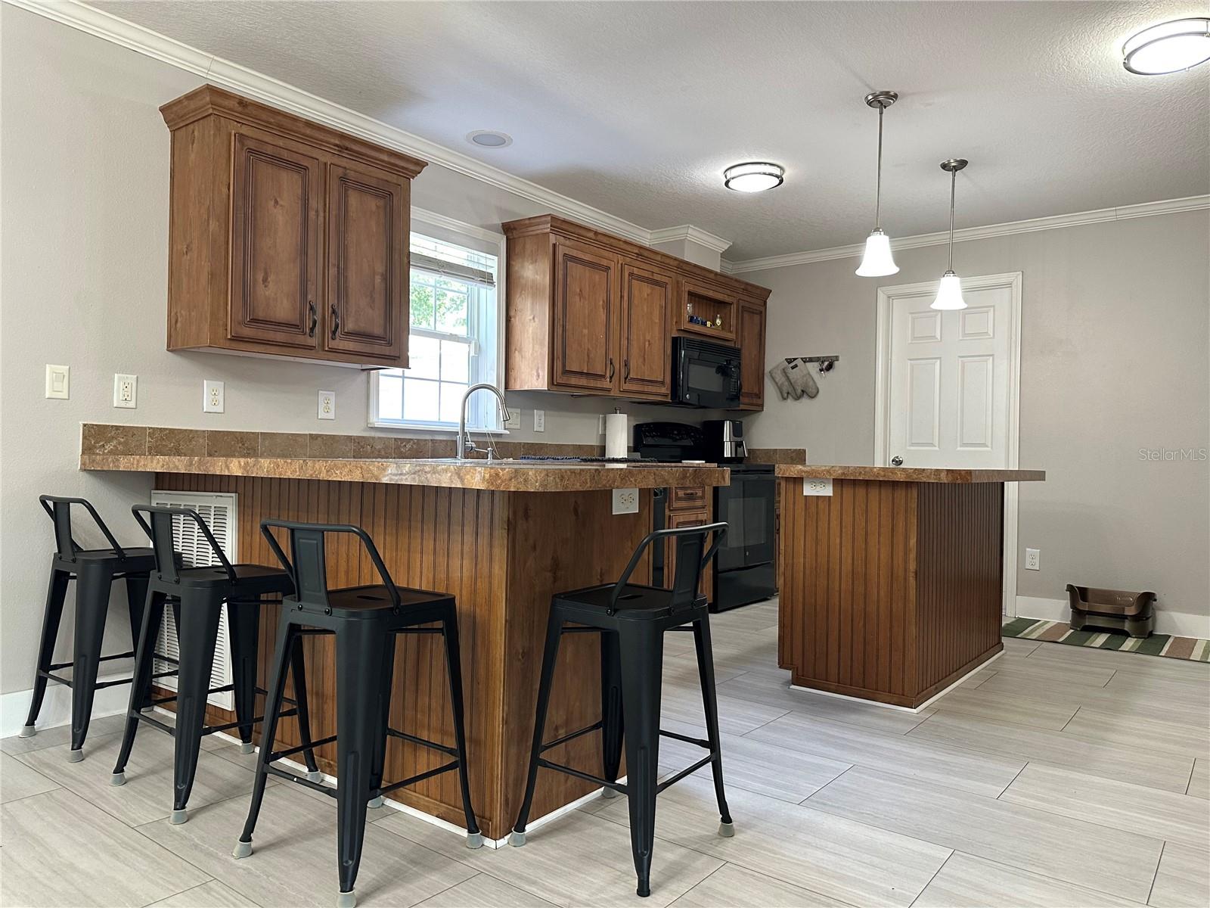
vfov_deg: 56.8
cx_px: 605
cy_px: 454
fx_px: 839
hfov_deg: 71.6
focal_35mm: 24
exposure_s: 1/60
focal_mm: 6.86
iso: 250
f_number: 1.78
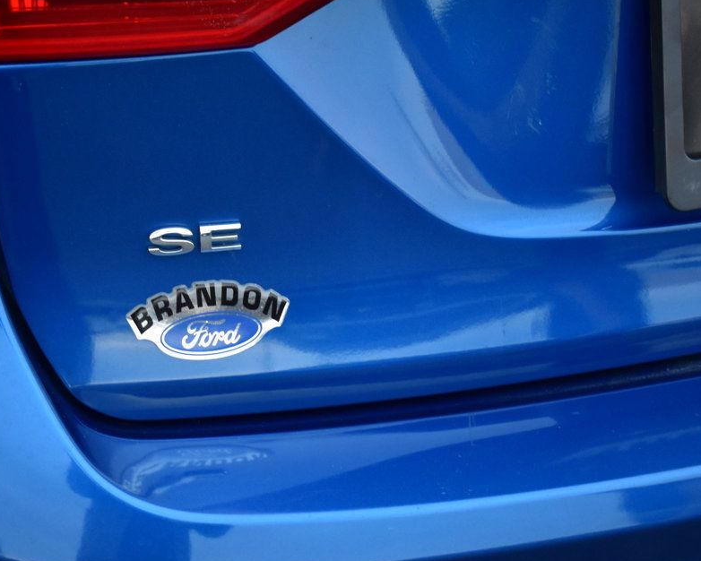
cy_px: 303
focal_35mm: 70
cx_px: 262
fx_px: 1453
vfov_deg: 21.9
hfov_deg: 27.0
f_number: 4.8
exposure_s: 1/13
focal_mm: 38
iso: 1600
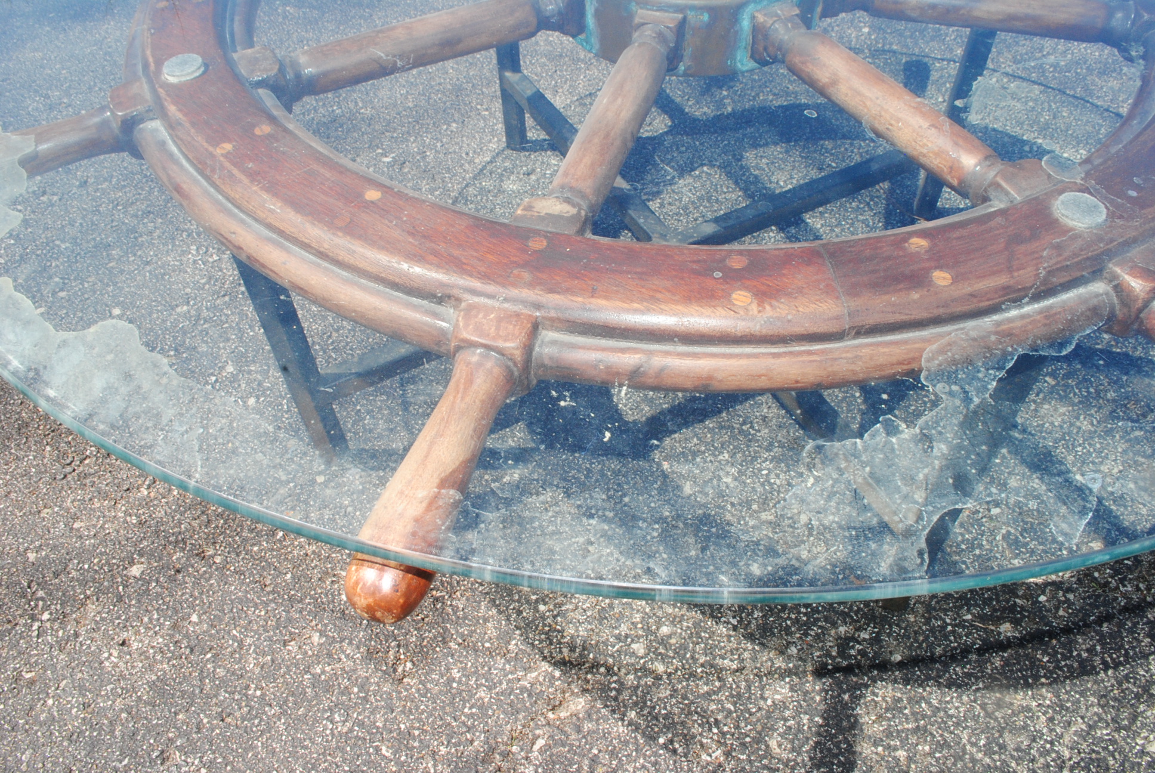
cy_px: 386
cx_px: 578
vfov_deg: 48.0
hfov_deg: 67.3
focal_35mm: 27
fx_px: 867
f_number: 16
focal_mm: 18
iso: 400
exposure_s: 1/100
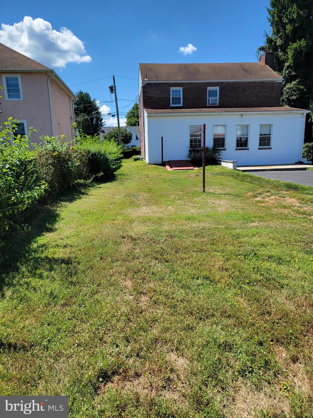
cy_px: 209
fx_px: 289
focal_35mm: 24
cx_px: 156
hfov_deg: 56.8
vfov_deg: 71.6
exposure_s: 1/699
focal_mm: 6.7
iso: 16
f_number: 1.8
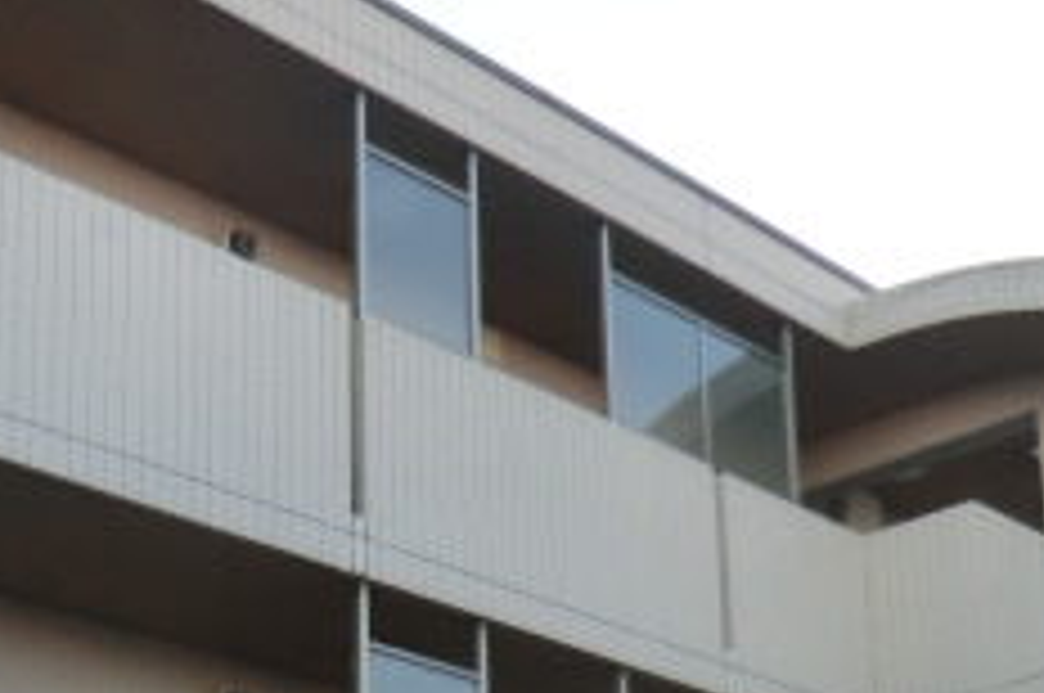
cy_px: 860
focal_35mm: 69
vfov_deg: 18.5
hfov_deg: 29.0
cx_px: 320
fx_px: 1998
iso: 80
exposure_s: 1/125
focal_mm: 4.3
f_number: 3.2
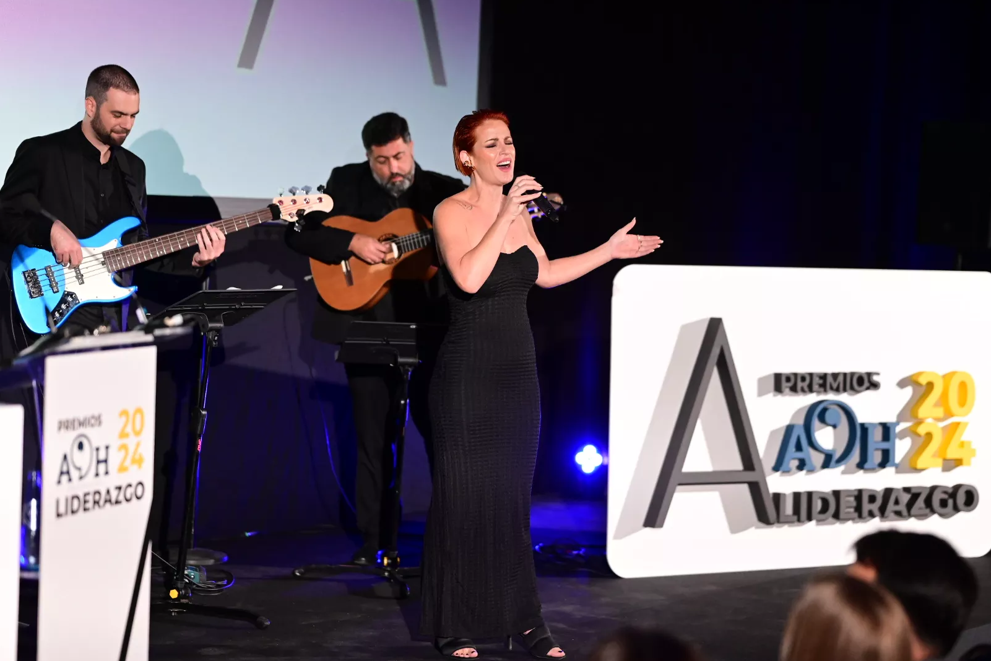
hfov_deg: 23.6
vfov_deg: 15.9
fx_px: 2367
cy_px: 328
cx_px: 491
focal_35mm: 86
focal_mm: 85
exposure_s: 1/2000
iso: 5000
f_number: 2
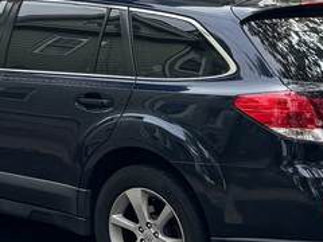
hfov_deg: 14.0
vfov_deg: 10.5
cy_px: -262
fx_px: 1194
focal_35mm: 128
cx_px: -226
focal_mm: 6.86
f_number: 1.78
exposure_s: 1/1172
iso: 80
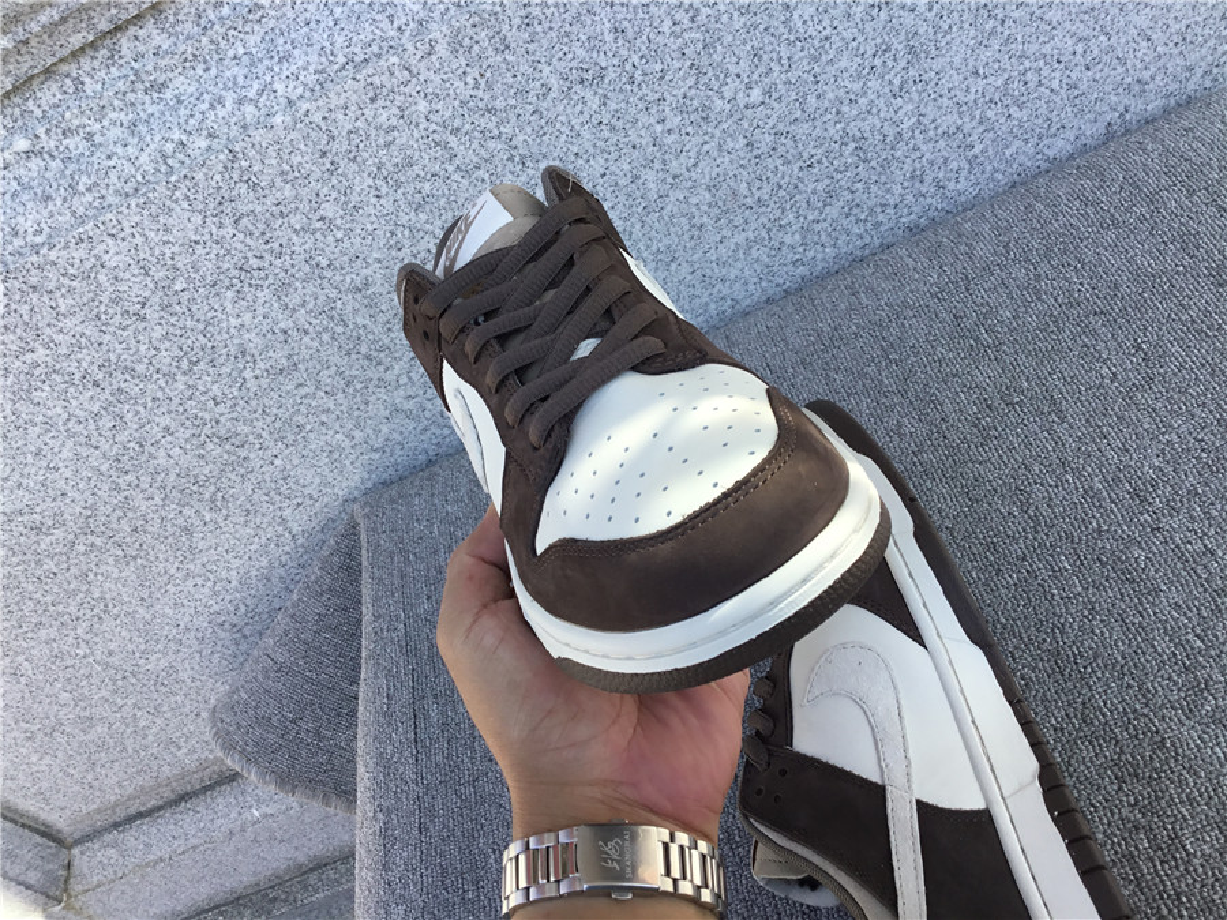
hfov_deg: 58.4
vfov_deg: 45.4
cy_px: 460
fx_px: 1099
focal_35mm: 31
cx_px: 614
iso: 25
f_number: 2.4
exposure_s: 1/369
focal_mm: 3.3
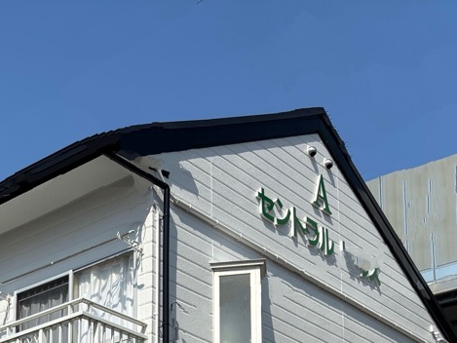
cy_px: 466
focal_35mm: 71
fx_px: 938
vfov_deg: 19.0
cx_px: -4
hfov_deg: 25.9
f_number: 1.6
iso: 50
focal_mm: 5.96
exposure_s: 1/4630
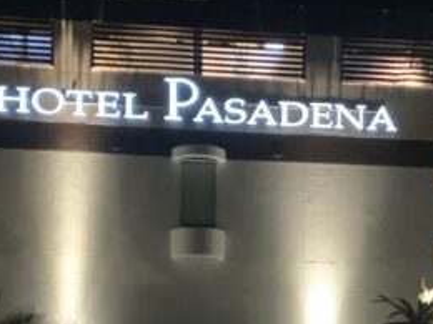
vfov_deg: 12.6
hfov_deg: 17.3
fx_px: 1426
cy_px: 417
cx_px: 256
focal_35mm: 114
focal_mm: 3
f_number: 1.8
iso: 250
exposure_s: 1/30
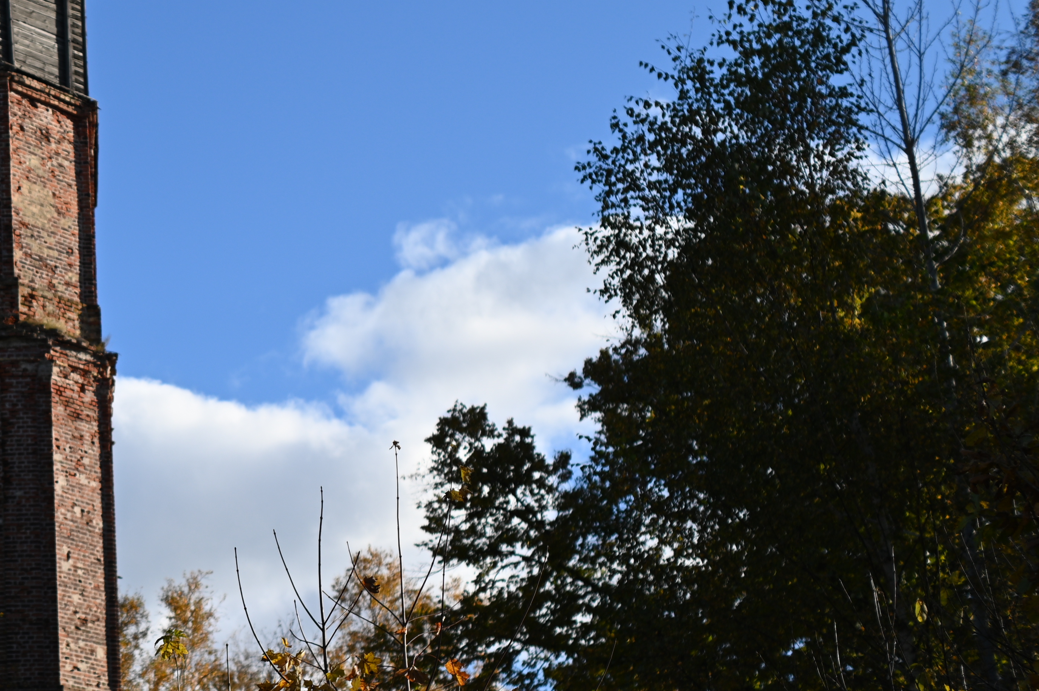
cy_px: 317
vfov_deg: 12.4
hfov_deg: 18.1
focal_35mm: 110
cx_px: -28
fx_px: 3173
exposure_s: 1/1600
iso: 100
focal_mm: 50
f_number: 1.4
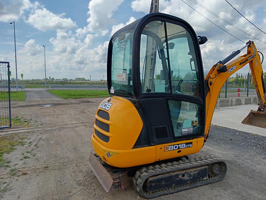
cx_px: 133
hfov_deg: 65.3
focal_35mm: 27
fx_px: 207
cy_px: 100
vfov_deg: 51.4
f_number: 1.9
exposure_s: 1/807
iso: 100
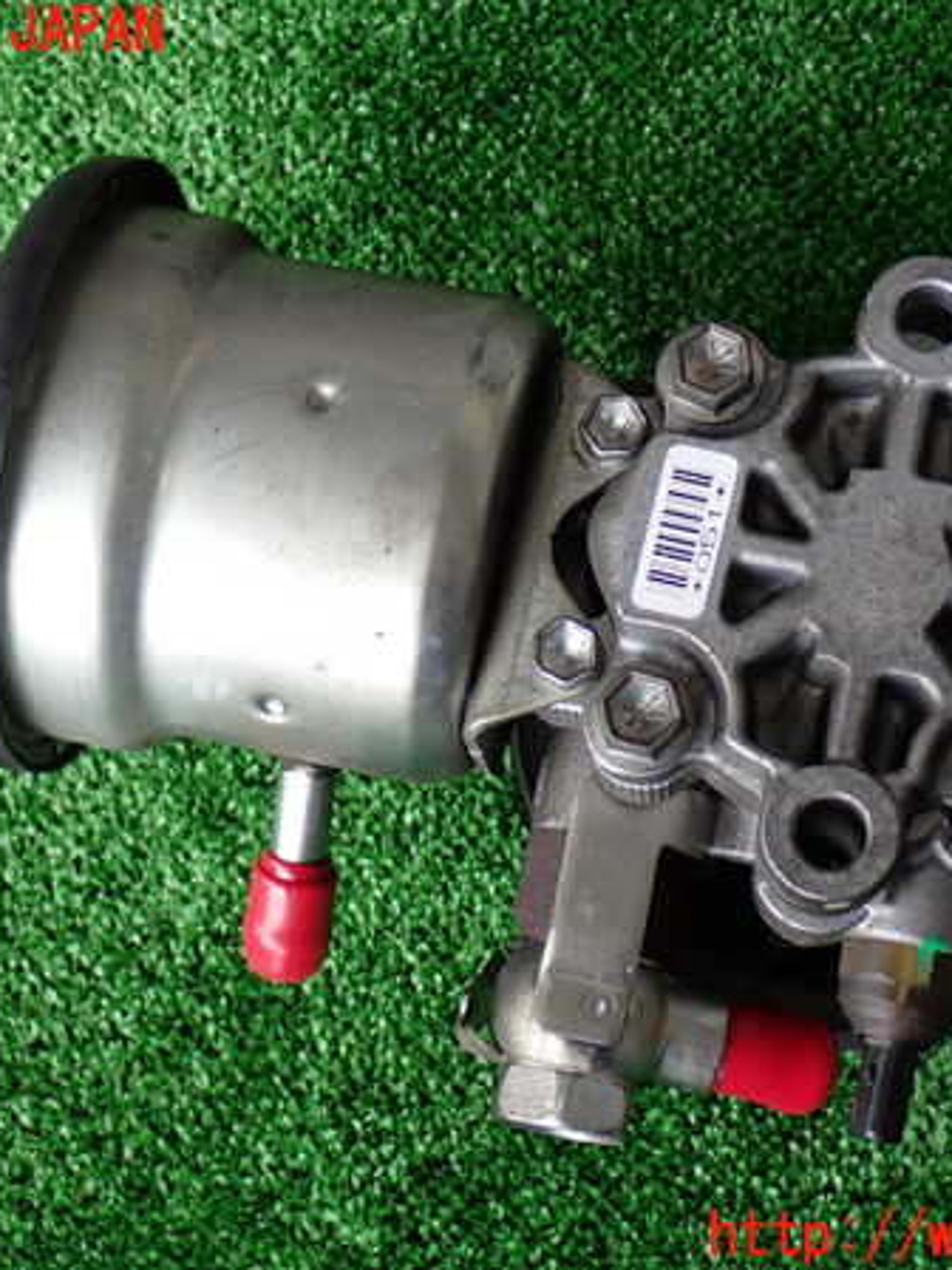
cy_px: 635
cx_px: 499
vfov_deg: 29.0
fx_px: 2457
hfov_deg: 21.9
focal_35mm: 67
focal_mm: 9.01
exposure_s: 1/100
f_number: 3.2
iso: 200
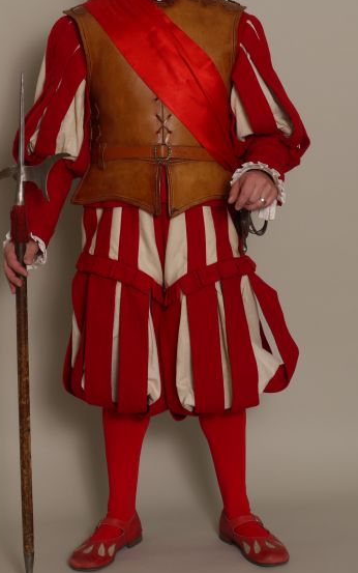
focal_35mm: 85
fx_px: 1326
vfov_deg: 24.2
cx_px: 190
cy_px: 175
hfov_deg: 15.4
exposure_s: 1/125
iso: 100
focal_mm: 26
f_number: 8
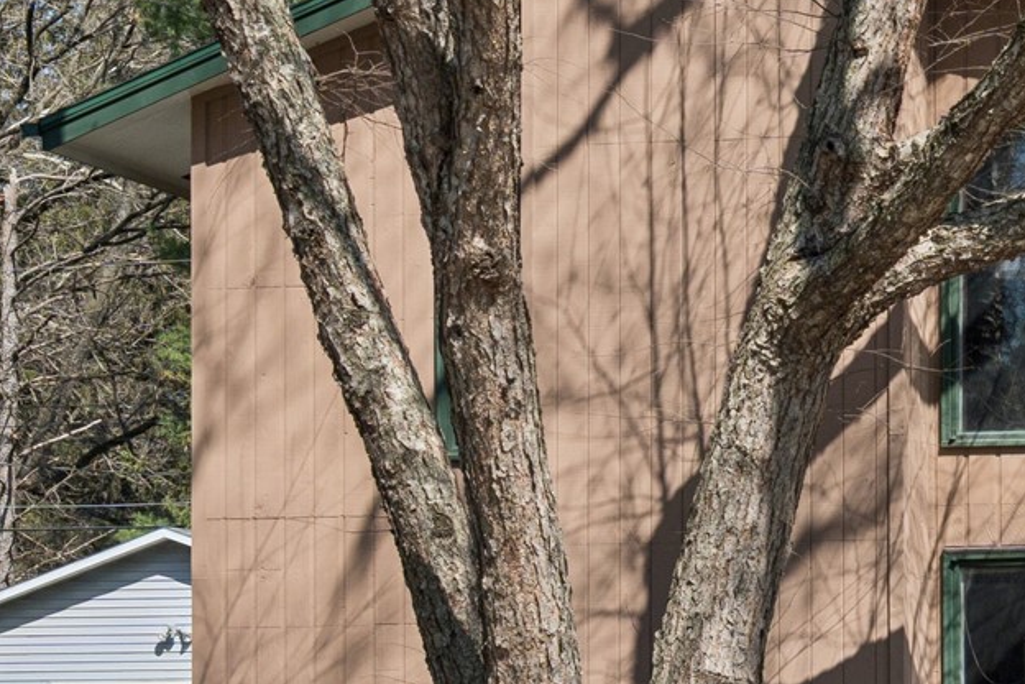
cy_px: 433
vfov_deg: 11.0
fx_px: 3559
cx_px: 1298
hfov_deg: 15.7
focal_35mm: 125
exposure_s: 1/640
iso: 400
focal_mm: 31
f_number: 9
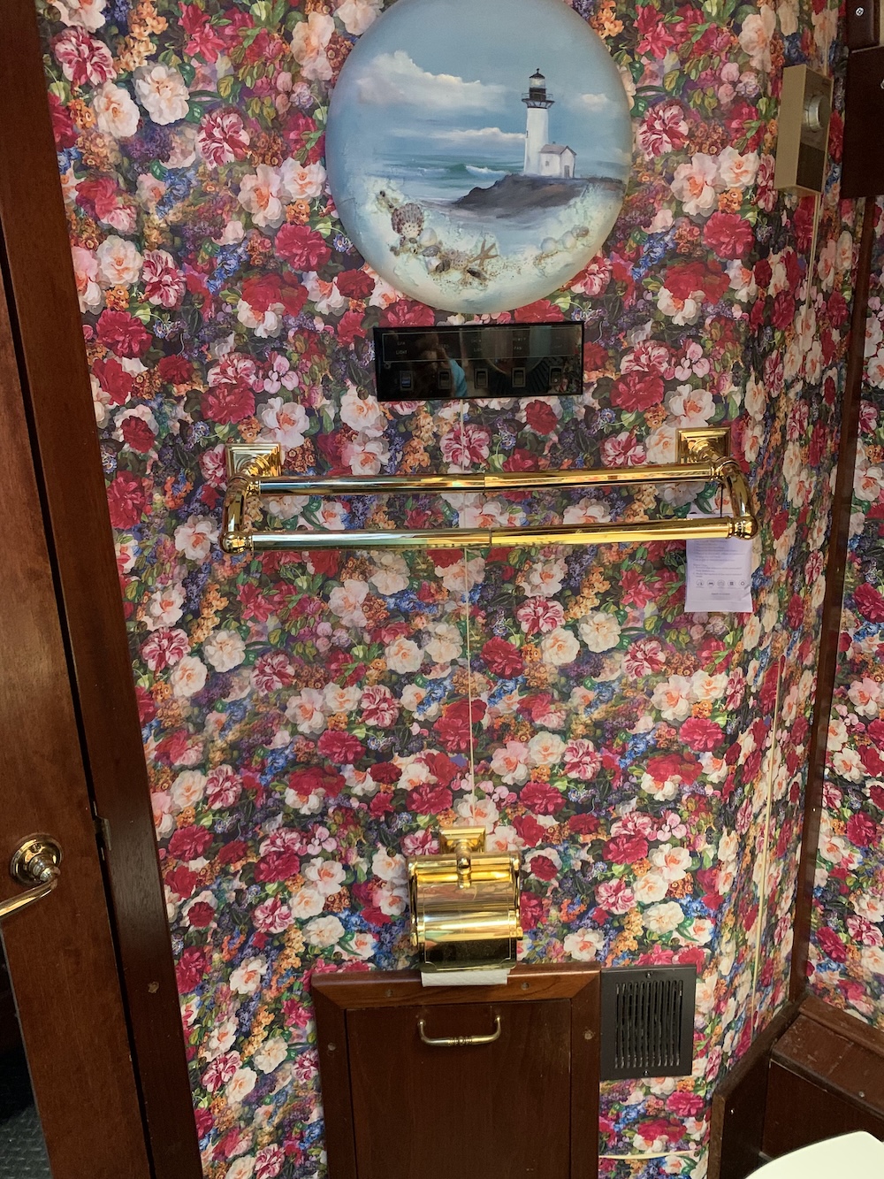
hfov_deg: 53.1
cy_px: 590
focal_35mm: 26
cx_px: 442
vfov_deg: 67.3
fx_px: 885
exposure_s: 1/30
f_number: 1.8
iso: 500
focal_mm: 4.25
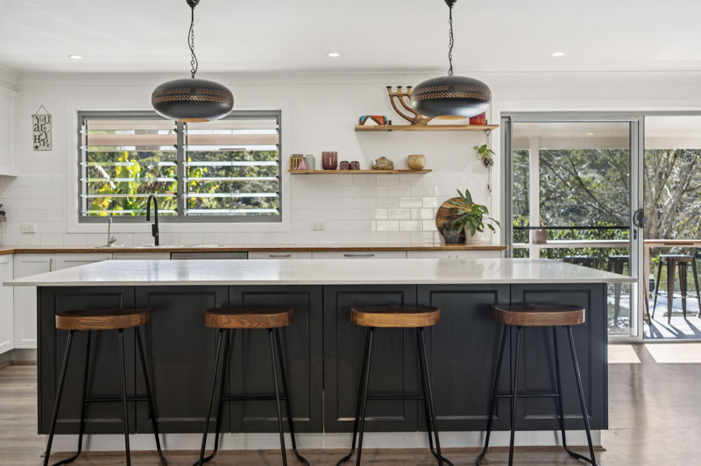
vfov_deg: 37.8
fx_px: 681
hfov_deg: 54.5
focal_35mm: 35
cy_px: 233
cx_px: 350
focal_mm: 35
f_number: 3.5
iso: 200
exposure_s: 1/10
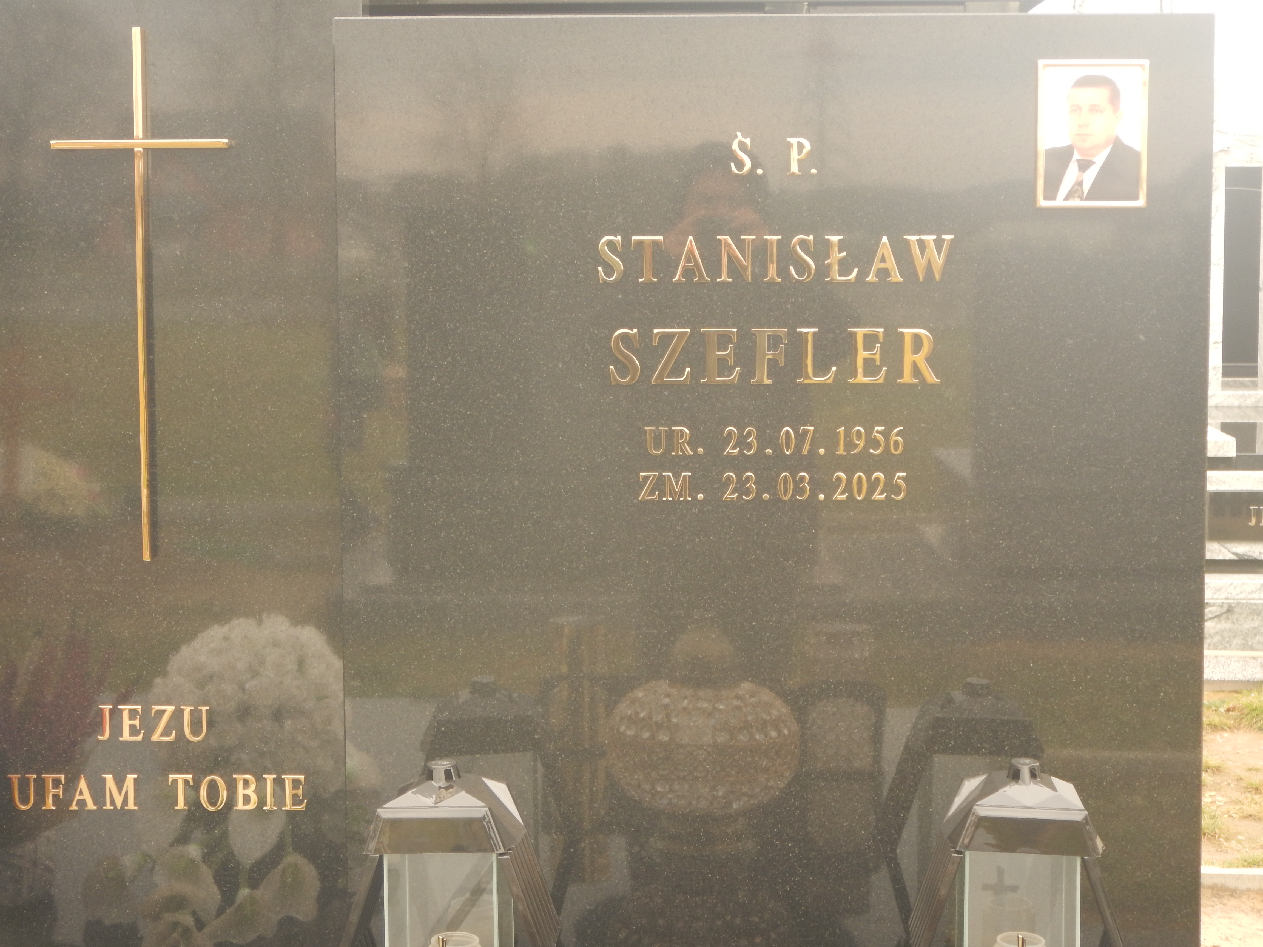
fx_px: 2445
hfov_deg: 29.0
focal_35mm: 67
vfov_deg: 21.9
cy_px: 474
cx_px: 632
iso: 125
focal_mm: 12
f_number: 4.5
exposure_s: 1/40
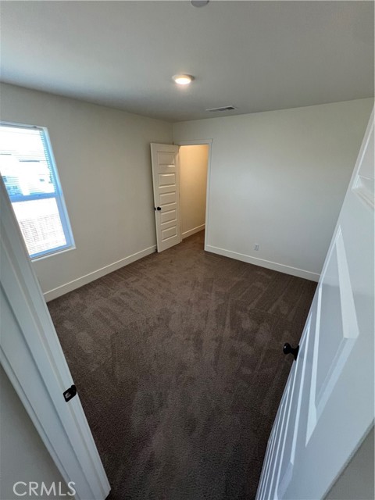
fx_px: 188
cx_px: 188
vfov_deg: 106.2
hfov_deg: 89.9
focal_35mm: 13
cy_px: 250
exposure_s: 1/120
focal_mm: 1.57
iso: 250
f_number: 1.8
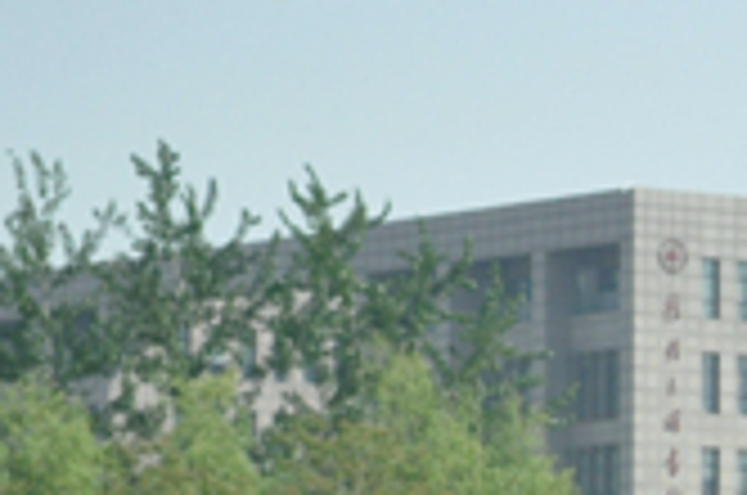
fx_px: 5884
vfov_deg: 4.8
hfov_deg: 7.2
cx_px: 1102
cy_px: 664
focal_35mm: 284
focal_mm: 45
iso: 800
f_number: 5.3
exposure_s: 1/2500
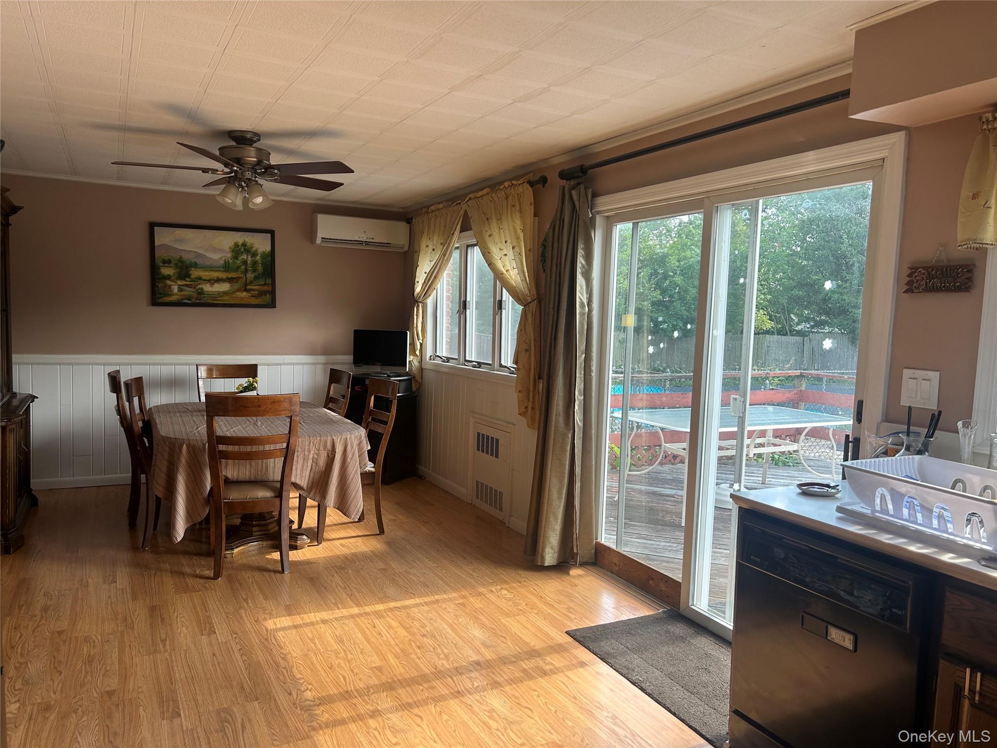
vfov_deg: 53.1
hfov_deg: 67.3
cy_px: 374
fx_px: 749
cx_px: 498
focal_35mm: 26
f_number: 1.5
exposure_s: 1/121
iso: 40
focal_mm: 5.7
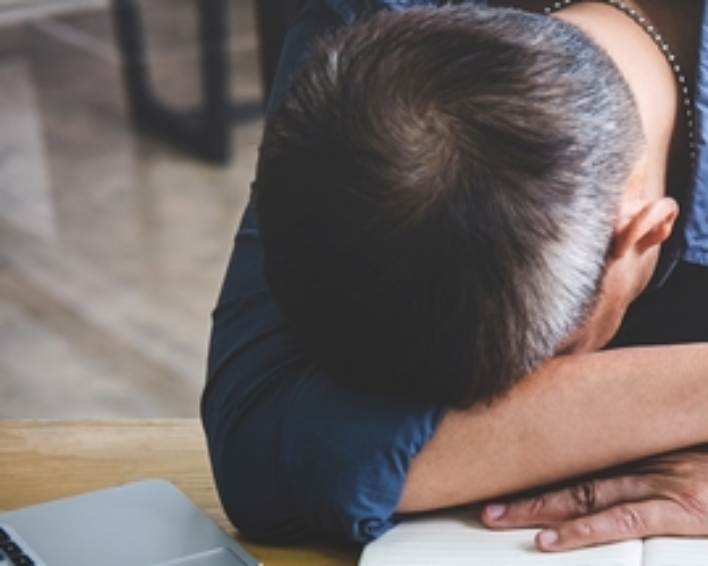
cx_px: 716
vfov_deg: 13.8
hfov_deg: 16.9
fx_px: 2325
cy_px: 453
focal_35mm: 111
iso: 320
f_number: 2.8
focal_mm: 35
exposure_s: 1/80
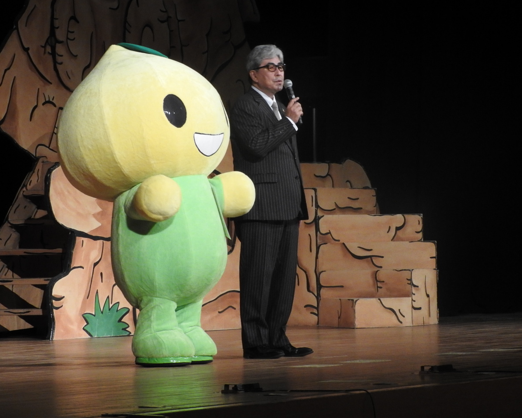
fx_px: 3013
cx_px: 255
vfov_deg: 7.9
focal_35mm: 195
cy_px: 165
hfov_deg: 9.9
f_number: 5.2
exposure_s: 1/15
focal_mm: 26.9
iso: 400
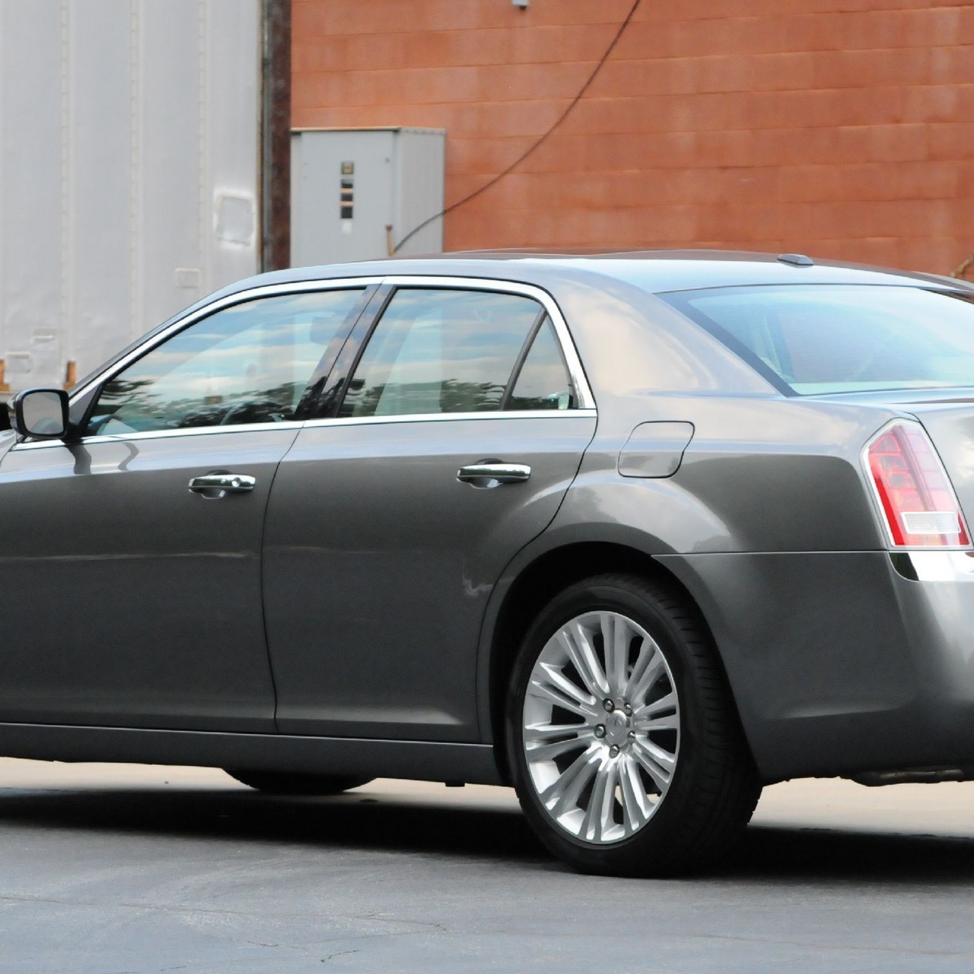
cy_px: 493
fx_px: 6647
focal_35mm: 209
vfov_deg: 8.4
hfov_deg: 8.4
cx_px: 523
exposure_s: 1/400
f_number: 5.6
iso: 2000
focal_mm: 85
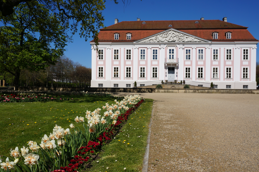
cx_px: 130
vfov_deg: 41.6
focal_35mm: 32
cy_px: 86
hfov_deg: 59.5
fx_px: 226
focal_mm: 21
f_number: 13
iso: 100
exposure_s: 1/200
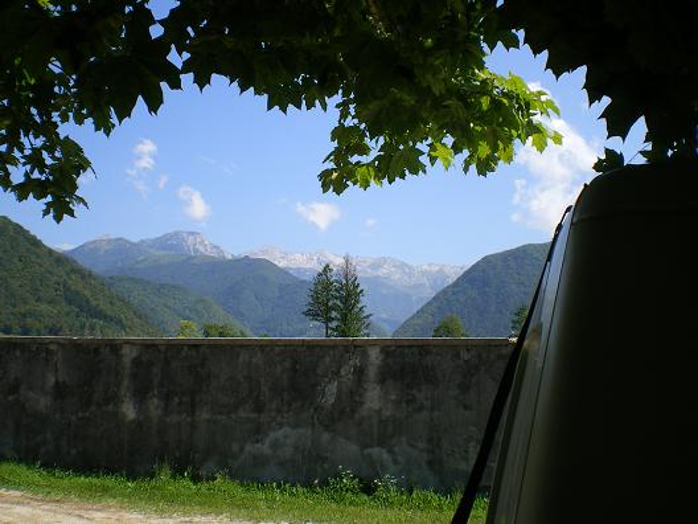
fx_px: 766
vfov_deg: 37.7
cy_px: 262
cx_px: 349
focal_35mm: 38
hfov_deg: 49.0
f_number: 4.6
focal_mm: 6.3
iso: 64
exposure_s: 1/250
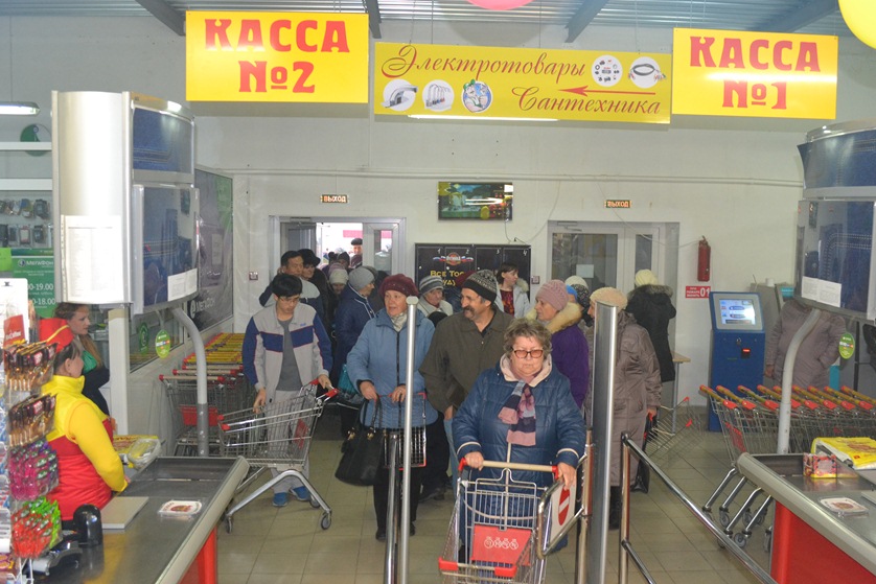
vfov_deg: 40.0
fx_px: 803
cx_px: 452
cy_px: 290
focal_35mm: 33
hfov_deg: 57.2
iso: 1250
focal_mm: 18
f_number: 3.5
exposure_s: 1/60
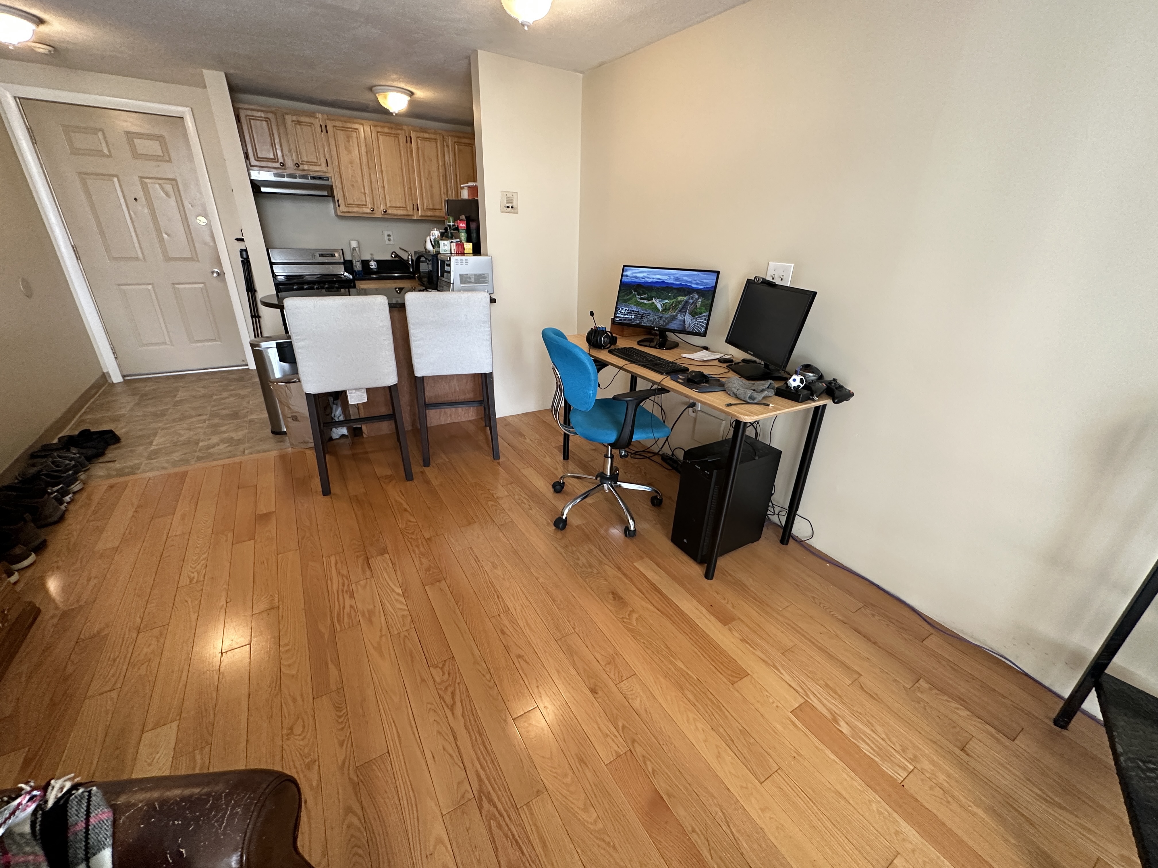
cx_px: 579
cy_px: 434
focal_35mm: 14
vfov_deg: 85.7
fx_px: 468
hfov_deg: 102.1
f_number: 2.2
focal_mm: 2.22
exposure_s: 1/120
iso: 320
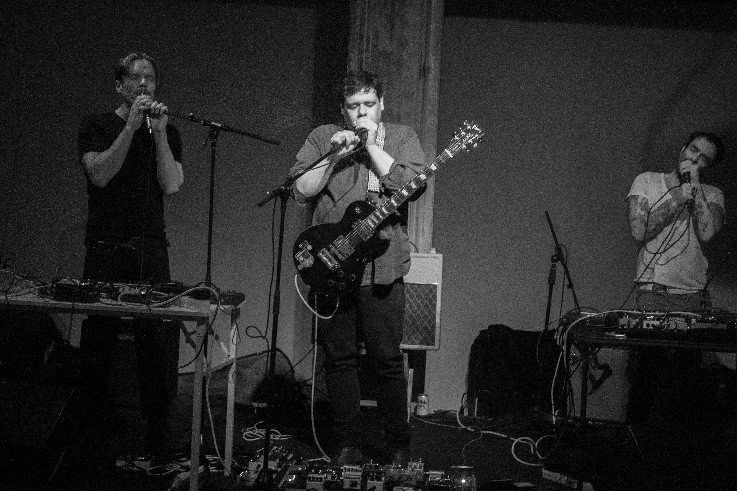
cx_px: 368
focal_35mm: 53
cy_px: 246
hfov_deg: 37.5
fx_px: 1085
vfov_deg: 25.5
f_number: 3.2
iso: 3200
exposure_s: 1/125
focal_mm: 35
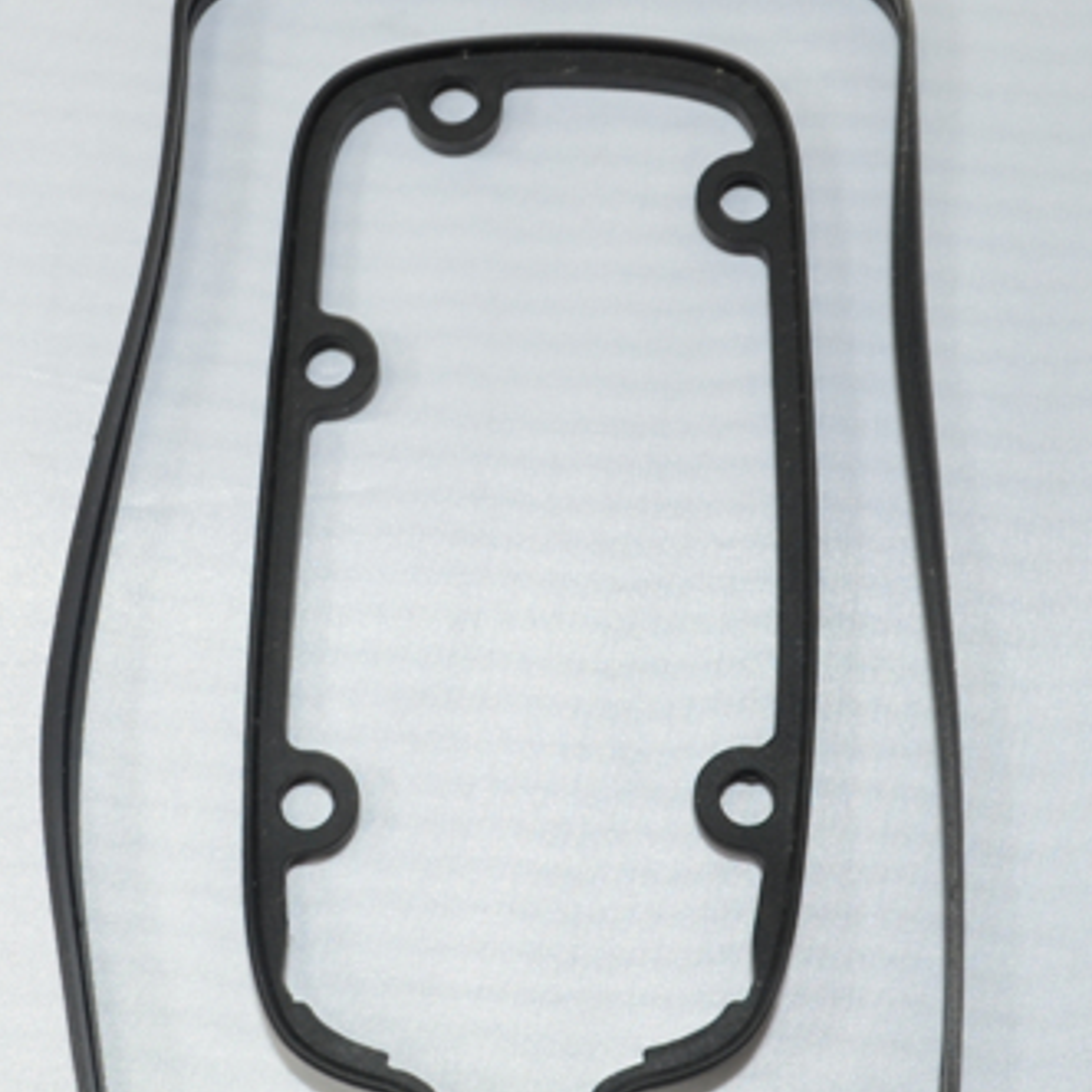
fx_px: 2463
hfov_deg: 25.0
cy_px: 589
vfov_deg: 25.0
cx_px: 464
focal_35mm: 69
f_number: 10
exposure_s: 1/8
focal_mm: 20
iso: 400
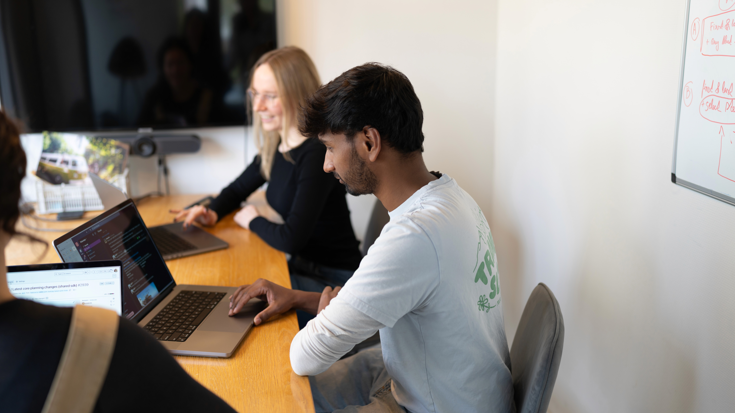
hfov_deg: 51.6
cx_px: 345
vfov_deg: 30.4
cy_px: 207
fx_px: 760
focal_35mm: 39
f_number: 1.4
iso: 100
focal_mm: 35
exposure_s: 1/60
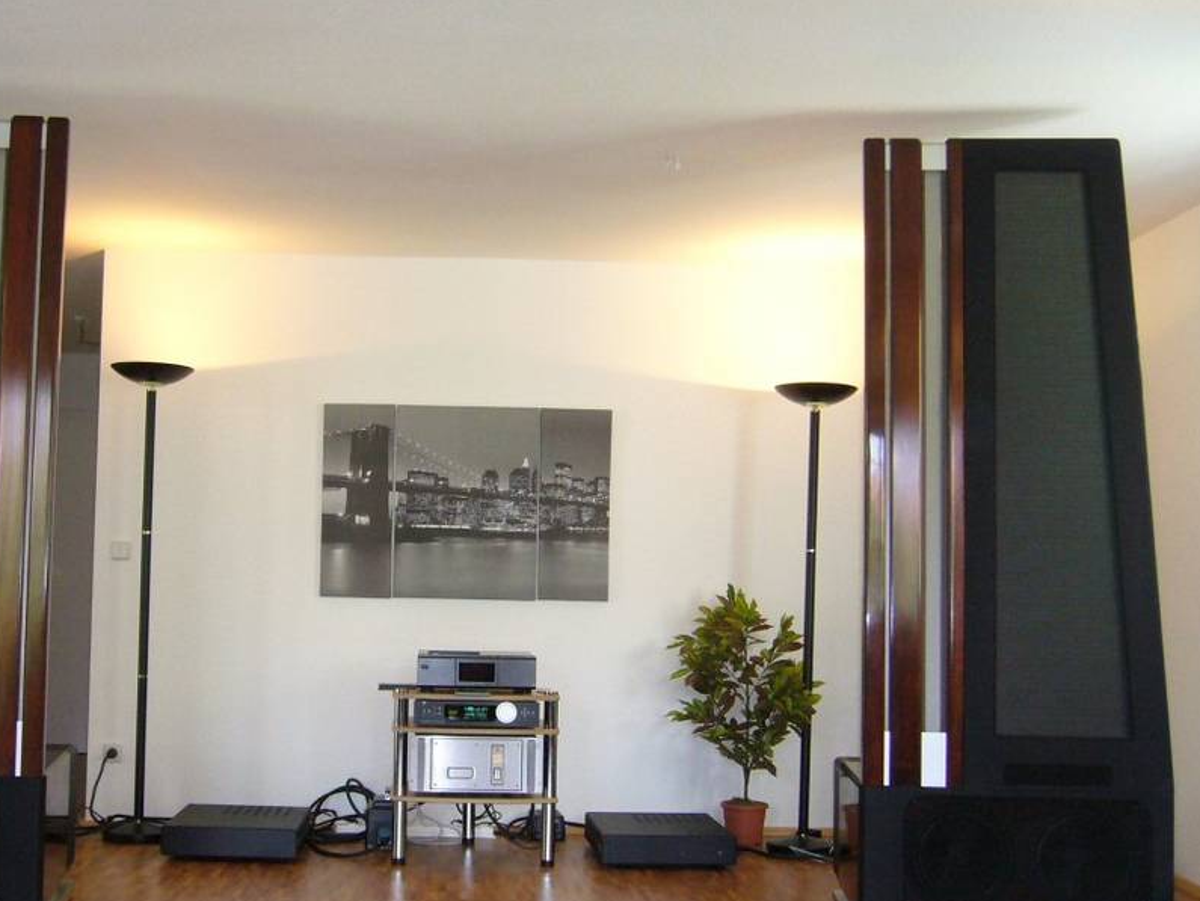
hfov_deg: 42.7
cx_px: 468
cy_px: 487
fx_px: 1526
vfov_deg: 32.9
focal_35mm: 44
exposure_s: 1/60
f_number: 2.8
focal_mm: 5.8
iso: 200
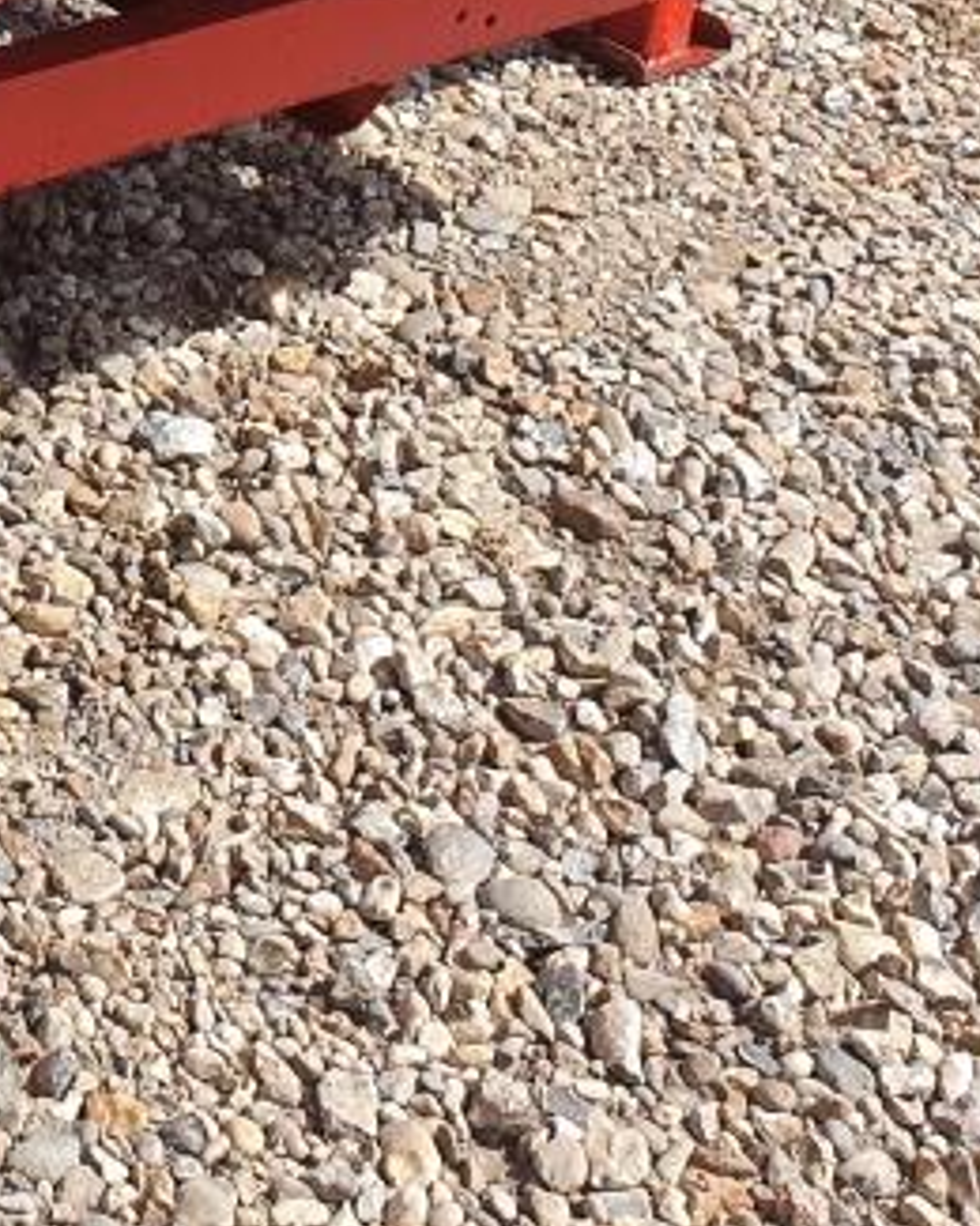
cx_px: -173
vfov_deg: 22.2
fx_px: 2900
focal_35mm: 80
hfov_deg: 18.3
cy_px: -207
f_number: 2.4
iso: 50
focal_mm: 4.32
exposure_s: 1/1156
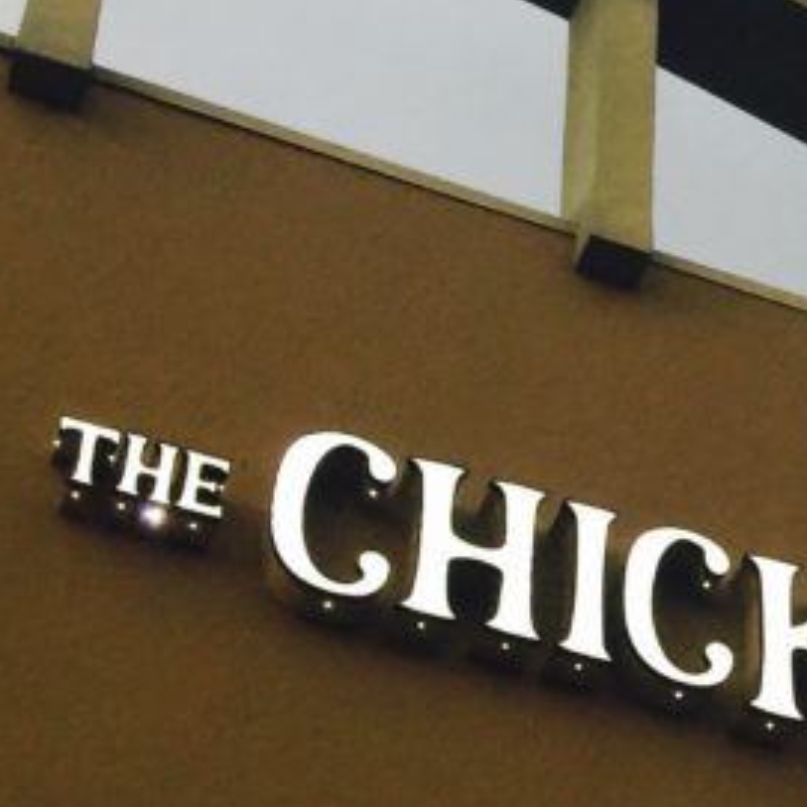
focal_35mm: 97
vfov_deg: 17.5
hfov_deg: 17.4
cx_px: 878
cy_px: 786
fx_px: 2558
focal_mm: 4.15
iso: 64
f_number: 2.2
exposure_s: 1/15
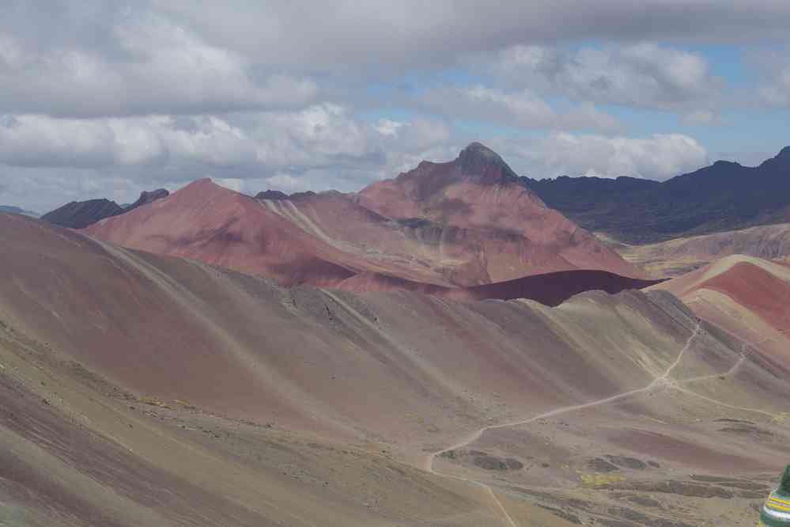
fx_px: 1317
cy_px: 264
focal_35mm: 60
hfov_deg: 33.4
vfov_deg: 22.6
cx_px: 395
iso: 200
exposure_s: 1/160
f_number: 11
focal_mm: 40
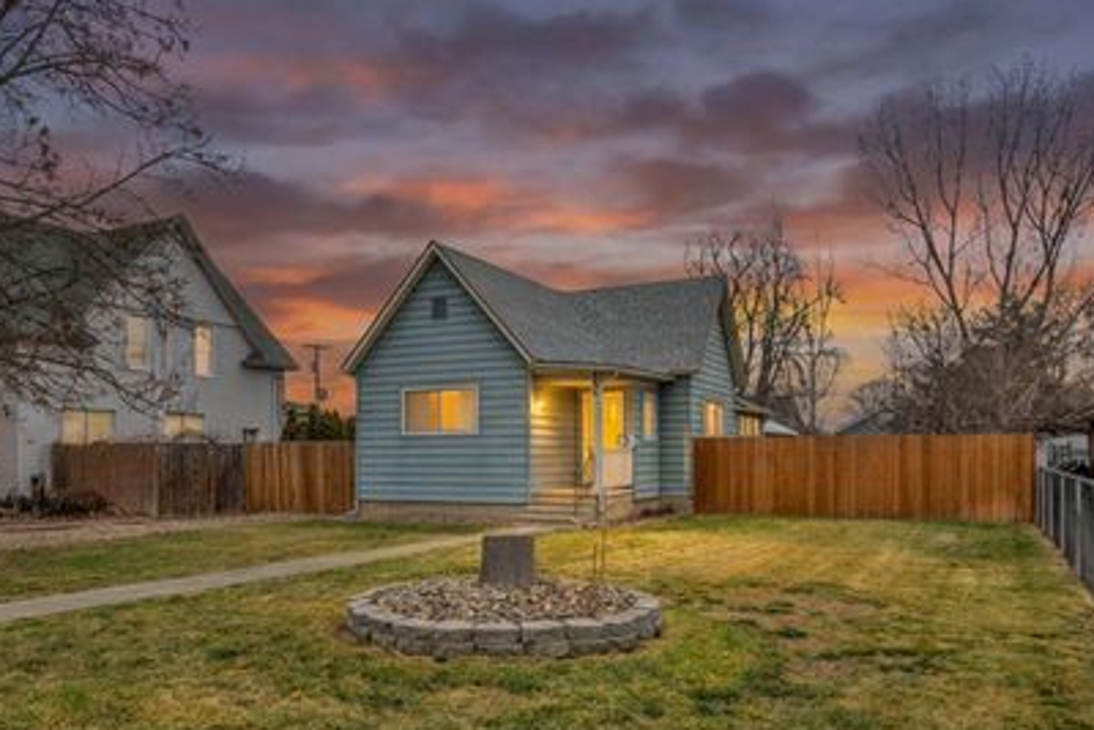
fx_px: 912
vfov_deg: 43.3
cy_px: 452
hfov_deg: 61.8
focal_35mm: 30
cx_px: 492
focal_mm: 24
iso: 100
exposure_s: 1/30
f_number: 9
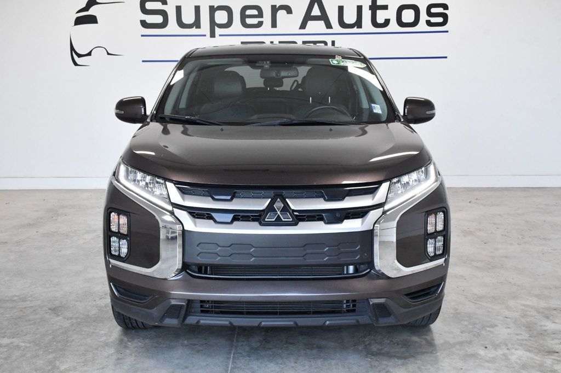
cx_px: 280
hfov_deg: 43.6
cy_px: 186
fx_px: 701
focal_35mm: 45
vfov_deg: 29.8
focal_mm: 30
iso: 2500
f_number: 9
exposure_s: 1/320
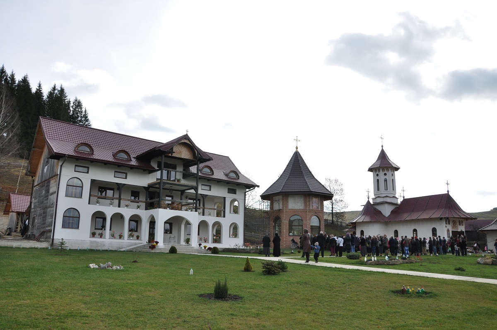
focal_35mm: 27
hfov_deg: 67.4
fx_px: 372
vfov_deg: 47.8
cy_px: 165
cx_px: 248
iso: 200
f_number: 6.3
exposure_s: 1/640
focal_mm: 18
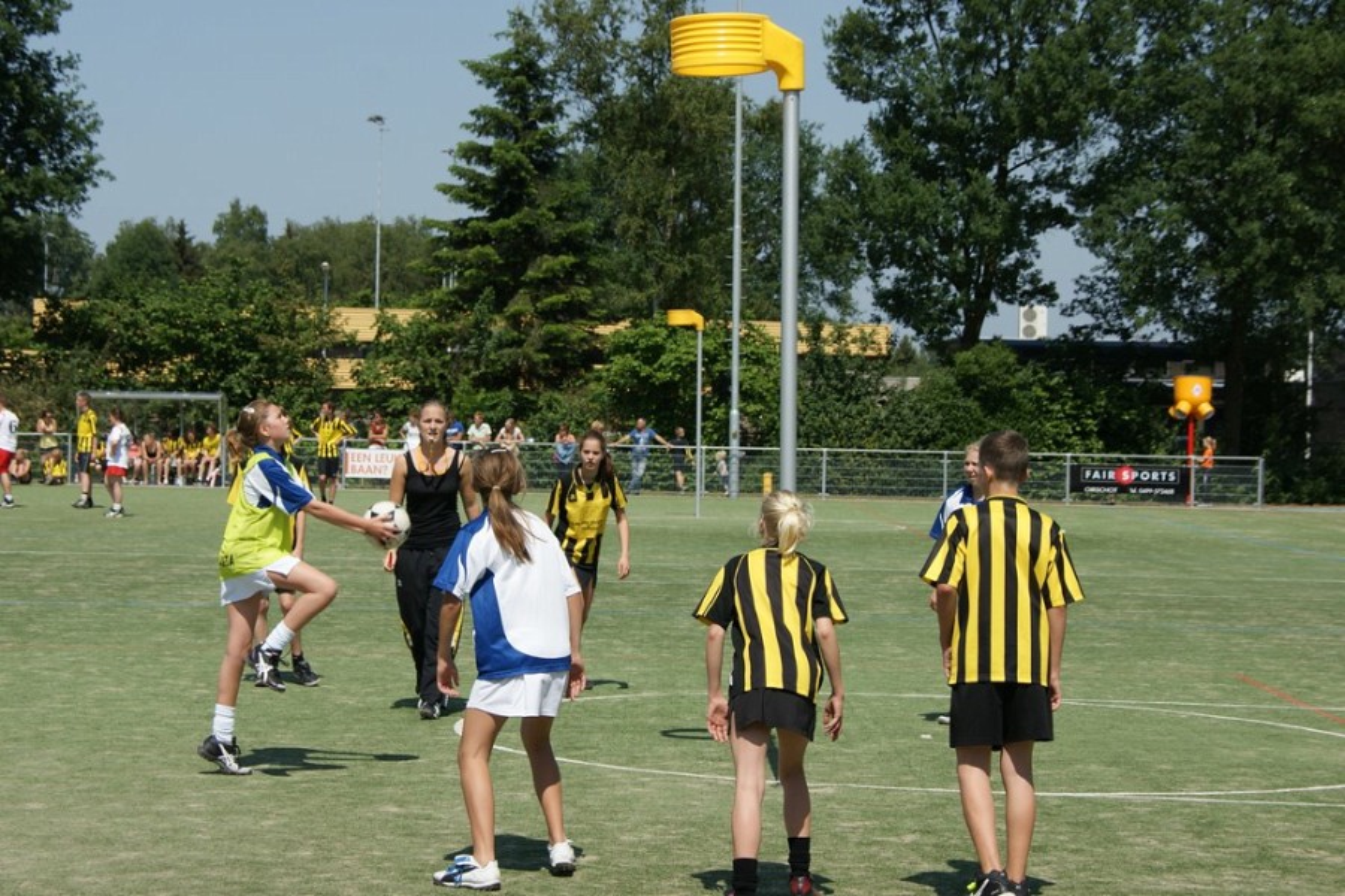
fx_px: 2522
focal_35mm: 68
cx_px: 672
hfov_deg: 29.9
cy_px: 448
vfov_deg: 20.2
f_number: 7.1
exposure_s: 1/500
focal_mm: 45
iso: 100
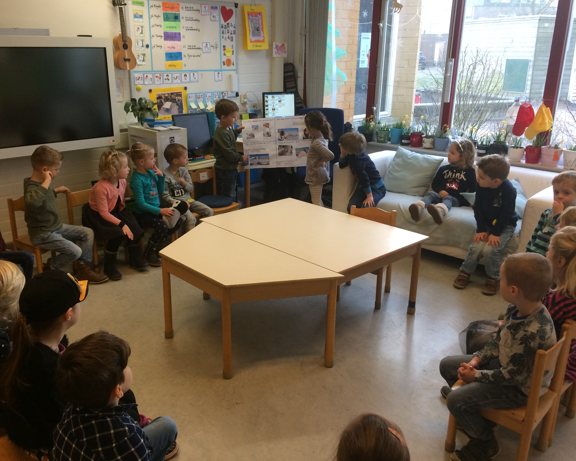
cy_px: 233
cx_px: 263
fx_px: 528
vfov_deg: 47.1
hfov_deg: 57.1
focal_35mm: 31
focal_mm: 4.15
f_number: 2.2
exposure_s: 1/33
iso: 50
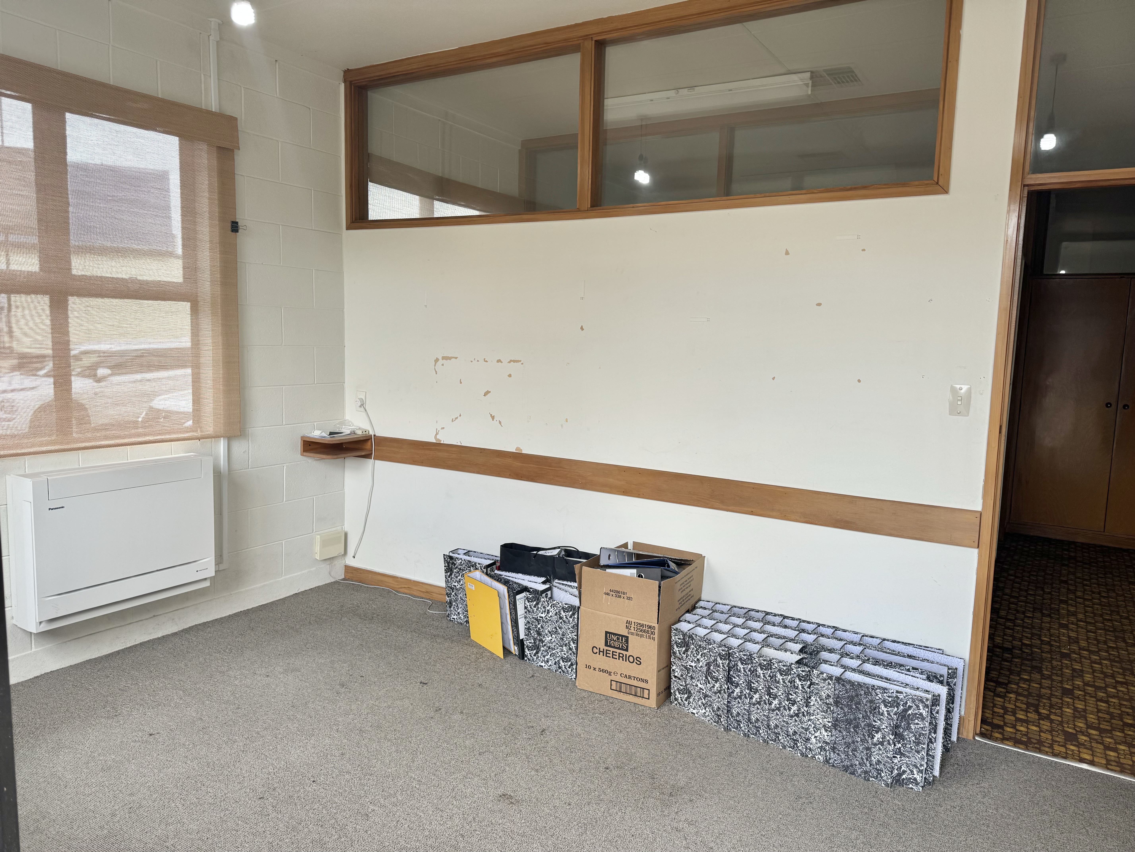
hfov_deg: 71.6
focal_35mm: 24
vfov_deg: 56.8
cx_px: 568
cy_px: 426
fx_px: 787
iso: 50
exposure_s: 1/121
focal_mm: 6.76
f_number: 1.78
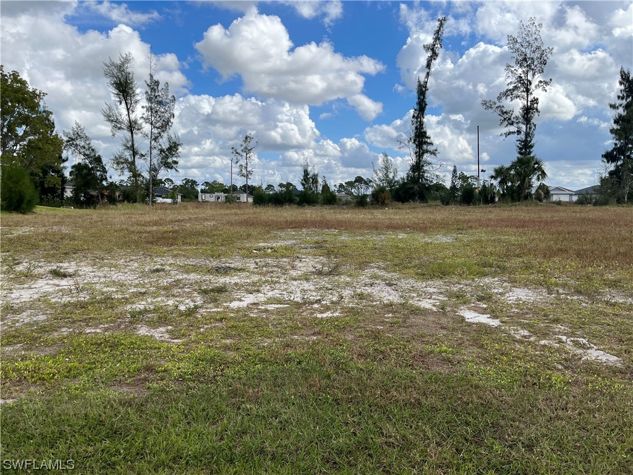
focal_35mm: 26
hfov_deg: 67.3
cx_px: 316
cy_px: 238
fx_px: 475
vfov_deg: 53.1
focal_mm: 5.1
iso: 50
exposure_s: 1/3413
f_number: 1.6
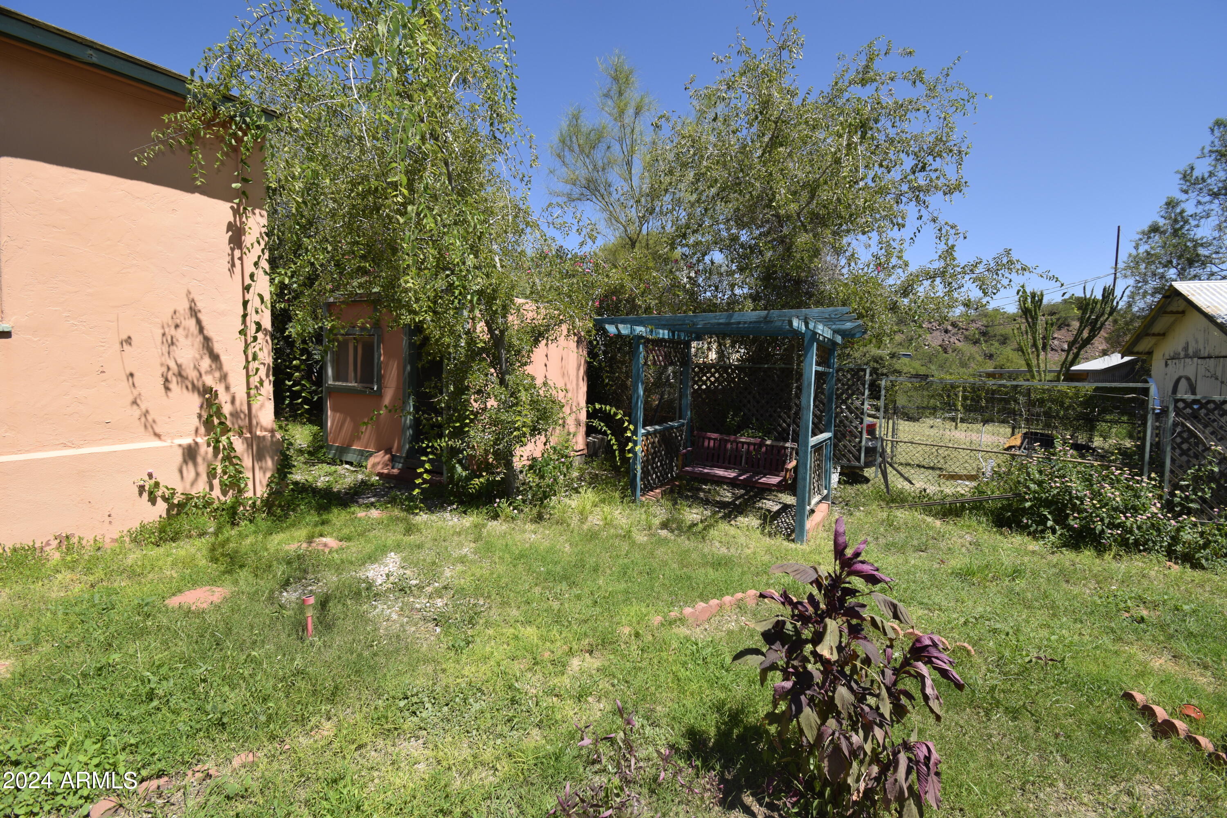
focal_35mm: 15
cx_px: 614
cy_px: 409
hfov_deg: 100.4
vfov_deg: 77.3
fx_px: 511
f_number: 10
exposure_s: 1/200
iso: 100
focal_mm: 10
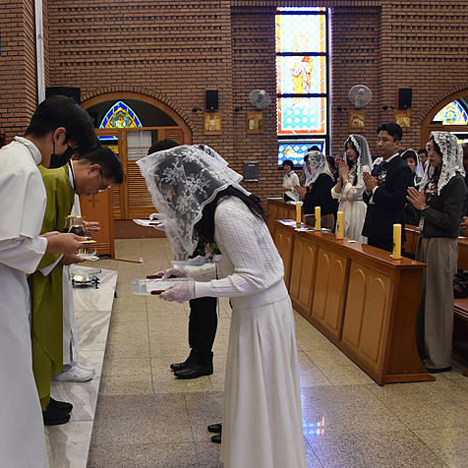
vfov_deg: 41.8
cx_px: 144
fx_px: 612
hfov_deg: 41.1
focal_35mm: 40
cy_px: 245
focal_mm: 28
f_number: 4.5
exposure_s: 1/125
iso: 1400
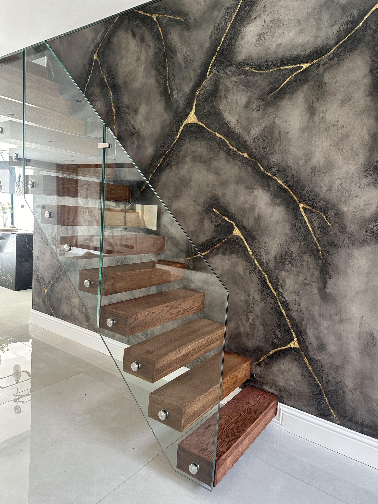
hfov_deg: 56.8
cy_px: 252
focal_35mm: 24
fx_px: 349
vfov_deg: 71.6
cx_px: 189
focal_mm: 6.86
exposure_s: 1/121
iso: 200
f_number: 1.78
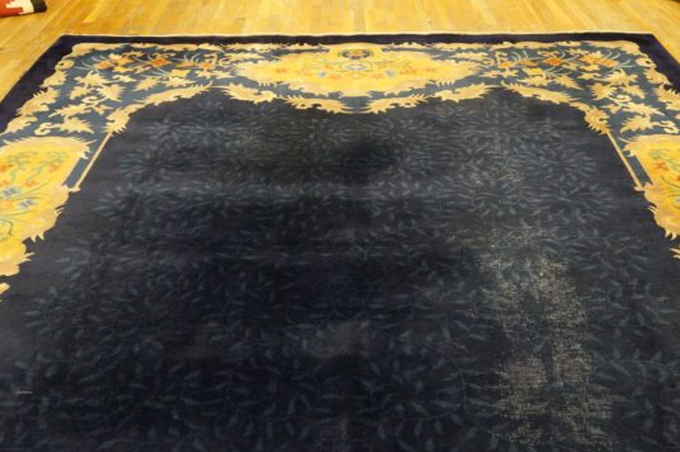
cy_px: 250
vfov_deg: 34.5
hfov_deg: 50.0
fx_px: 728
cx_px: 371
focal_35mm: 39
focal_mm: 23
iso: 3200
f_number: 4
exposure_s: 1/80
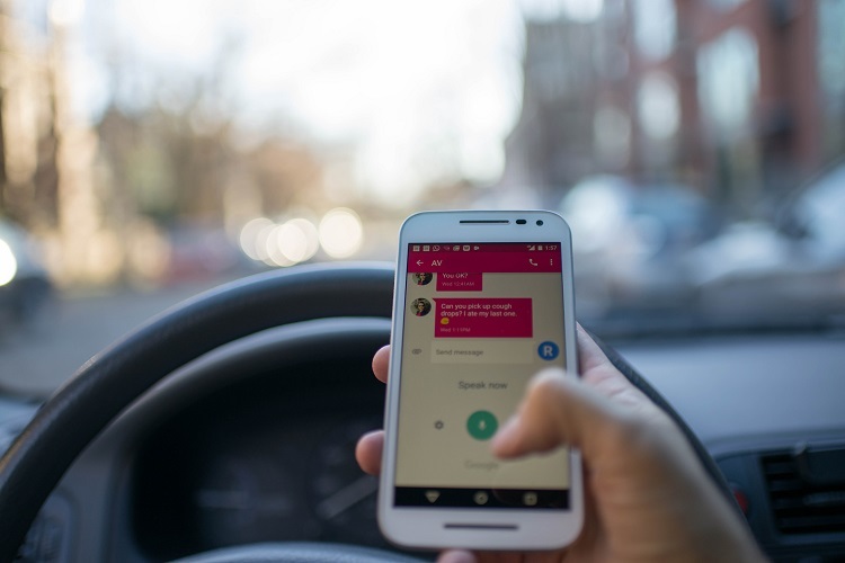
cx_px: 422
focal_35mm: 35
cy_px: 282
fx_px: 821
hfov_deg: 54.4
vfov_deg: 37.9
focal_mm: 35
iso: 250
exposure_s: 1/640
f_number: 1.8
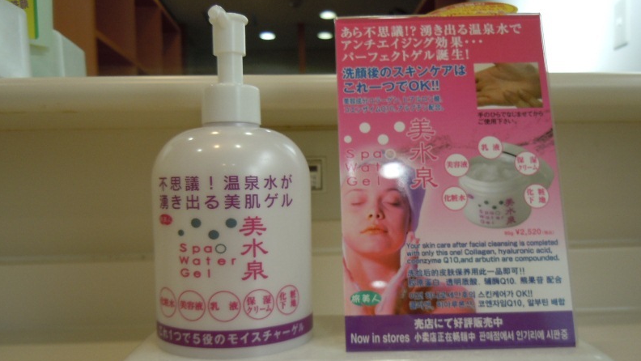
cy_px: 226
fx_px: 561
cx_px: 319
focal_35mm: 33
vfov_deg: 35.5
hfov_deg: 59.5
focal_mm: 5.4
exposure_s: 1/60
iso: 125
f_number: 3.5
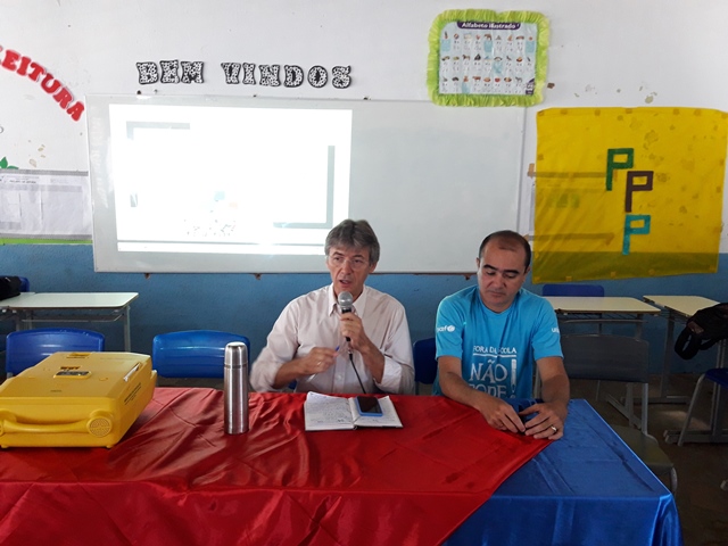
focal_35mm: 28
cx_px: 364
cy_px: 273
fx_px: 589
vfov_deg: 49.7
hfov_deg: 63.4
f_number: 1.9
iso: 160
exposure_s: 1/24
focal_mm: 3.7
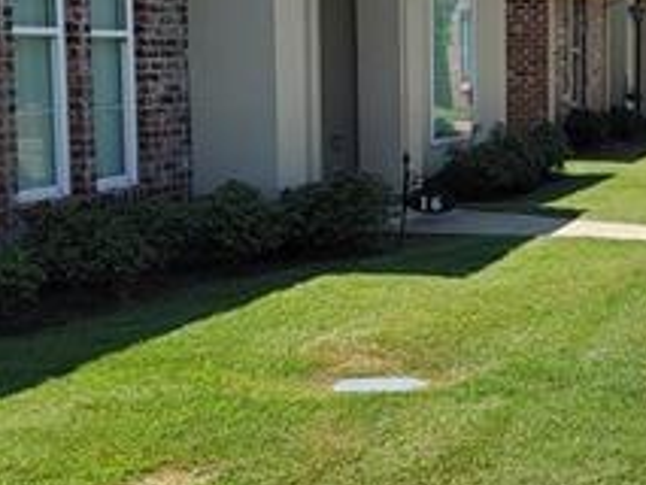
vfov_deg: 20.4
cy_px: 167
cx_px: 819
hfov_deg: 24.0
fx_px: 1344
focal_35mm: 72
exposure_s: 1/885
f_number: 1.8
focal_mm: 6.7
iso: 16
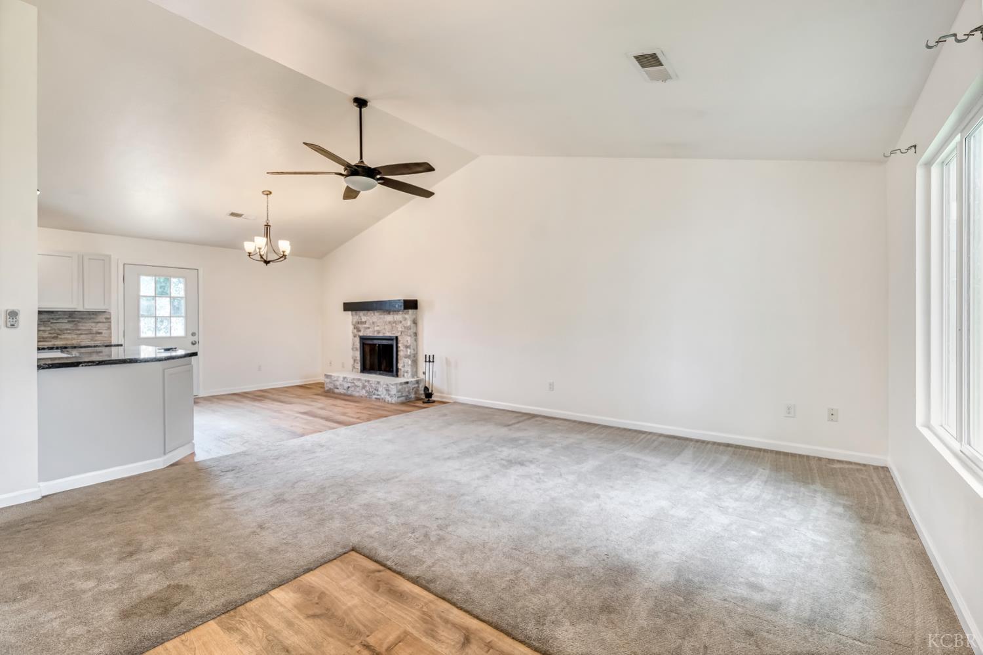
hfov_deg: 100.4
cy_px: 328
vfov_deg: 77.3
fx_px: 409
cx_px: 492
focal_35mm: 15
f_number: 9
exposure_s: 1/15
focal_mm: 10
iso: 500
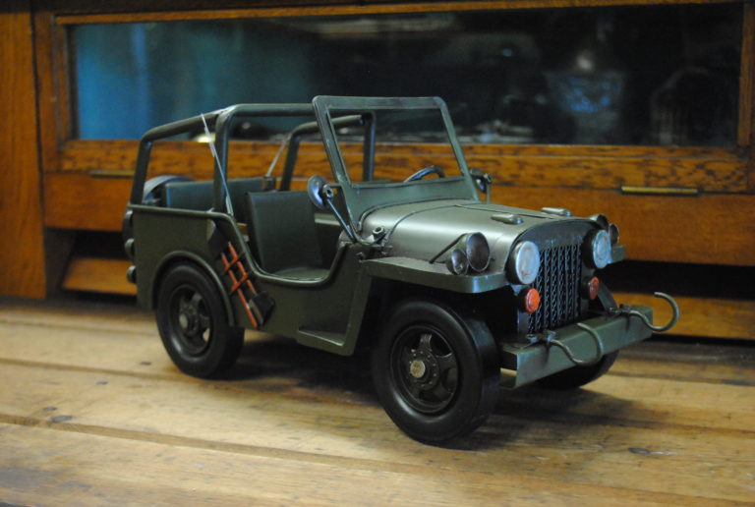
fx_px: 946
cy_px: 254
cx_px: 378
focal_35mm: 45
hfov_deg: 43.5
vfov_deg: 30.0
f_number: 4.5
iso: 1600
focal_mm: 30
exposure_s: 1/50
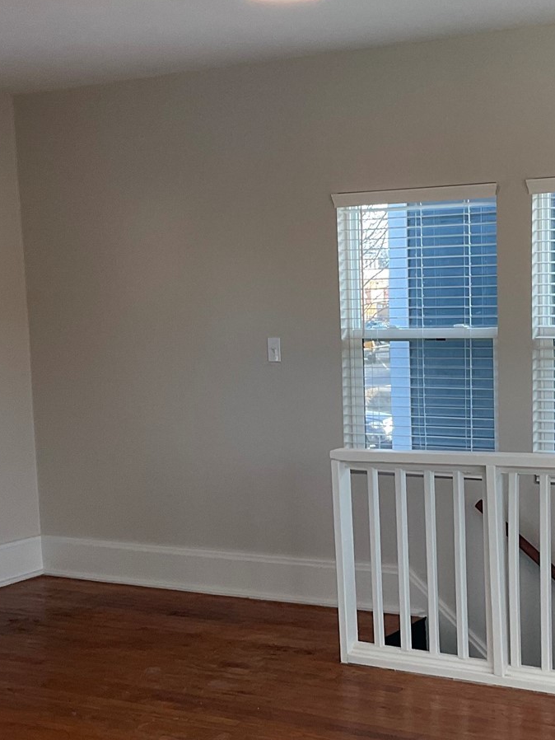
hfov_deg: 23.6
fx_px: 1325
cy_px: 437
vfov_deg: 31.1
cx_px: 370
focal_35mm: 62
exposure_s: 1/122
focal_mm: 3
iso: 50
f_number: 1.8
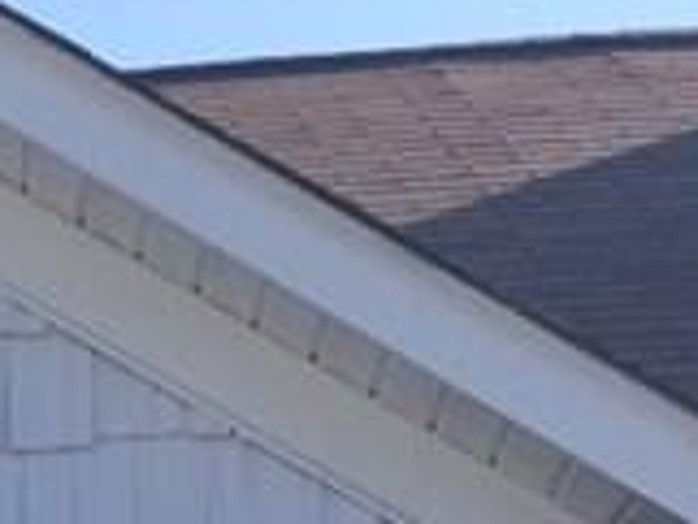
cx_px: -776
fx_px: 3713
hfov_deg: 9.8
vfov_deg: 7.3
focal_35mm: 184
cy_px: 1459
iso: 32
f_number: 2.2
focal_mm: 4.15
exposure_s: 1/1172
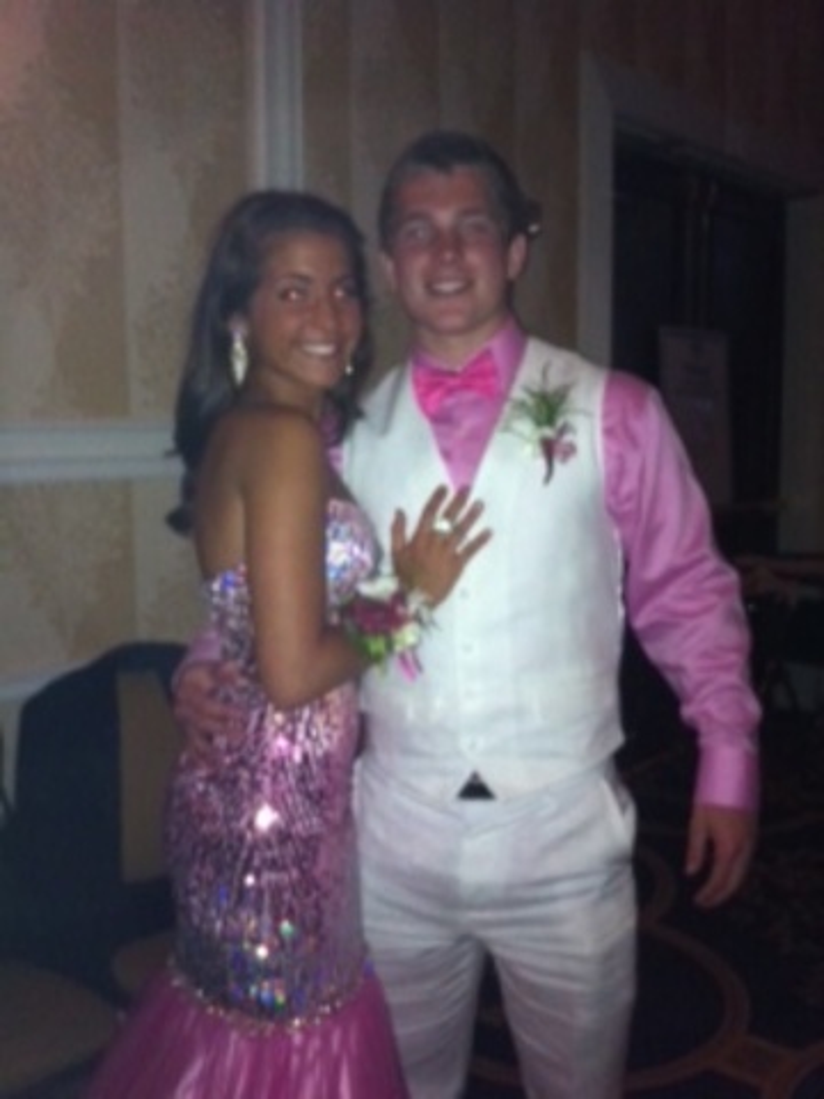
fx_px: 1111
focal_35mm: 35
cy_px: 550
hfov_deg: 40.7
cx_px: 412
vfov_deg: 52.6
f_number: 2.8
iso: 320
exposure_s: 1/15
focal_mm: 3.85
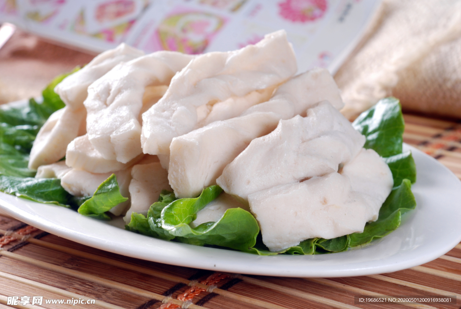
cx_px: 230
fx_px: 1154
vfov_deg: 15.2
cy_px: 154
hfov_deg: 22.6
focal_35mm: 90
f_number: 10
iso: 100
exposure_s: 1/160
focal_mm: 60
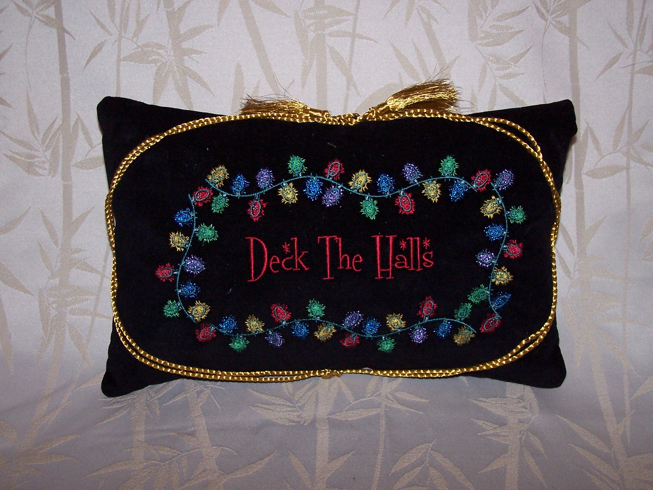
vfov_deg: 28.6
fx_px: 962
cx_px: 326
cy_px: 245
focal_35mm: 51
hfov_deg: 37.5
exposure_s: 1/60
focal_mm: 8.5
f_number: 3.2
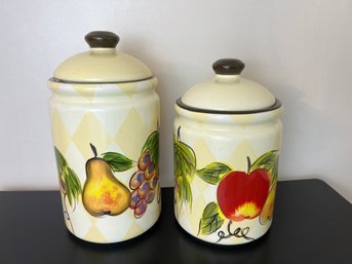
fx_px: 264
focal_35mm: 26
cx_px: 176
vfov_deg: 53.0
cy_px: 132
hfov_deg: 67.3
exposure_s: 1/120
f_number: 1.5
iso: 100
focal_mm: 5.7
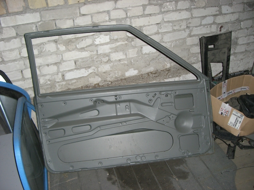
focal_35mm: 38
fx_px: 279
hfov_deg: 49.0
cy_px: 95
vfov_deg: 37.7
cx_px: 127
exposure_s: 1/60
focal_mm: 6.2
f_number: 2.7
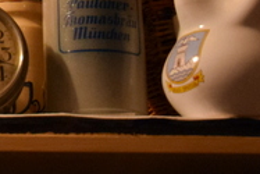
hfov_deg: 12.2
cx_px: -135
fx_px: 1157
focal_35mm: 160
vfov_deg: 8.4
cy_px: -65
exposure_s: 1/60
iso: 2200
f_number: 4
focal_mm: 25
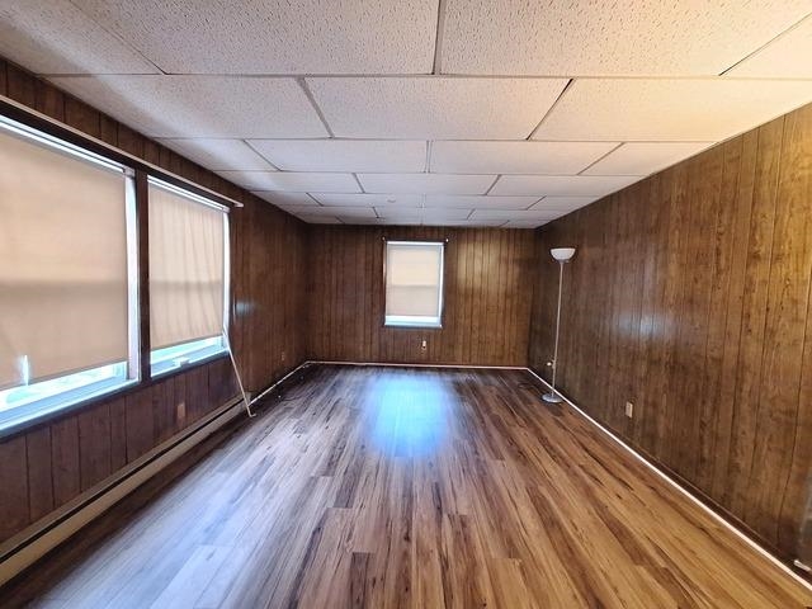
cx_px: 406
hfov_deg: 106.2
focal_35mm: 13
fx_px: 305
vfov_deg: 89.9
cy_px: 304
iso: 400
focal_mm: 1.74
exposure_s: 1/24
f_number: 2.2
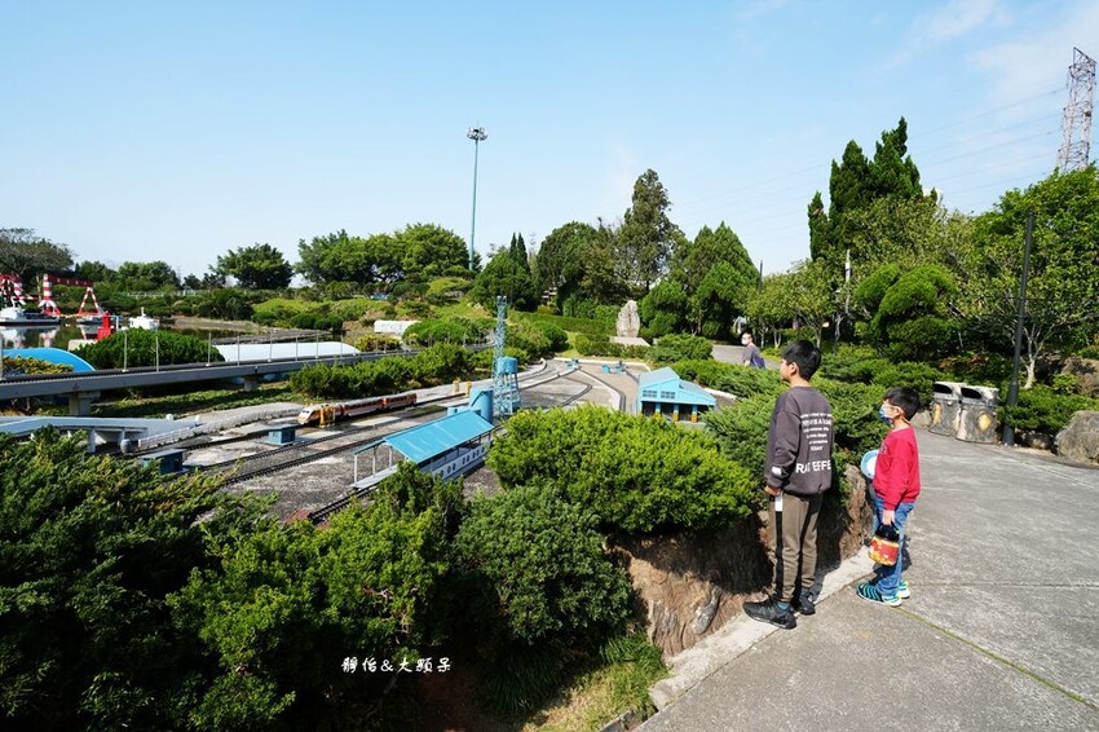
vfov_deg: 70.4
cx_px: 550
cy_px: 366
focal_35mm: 17
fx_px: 519
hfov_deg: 93.3
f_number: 8
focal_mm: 17
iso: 500
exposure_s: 1/1000
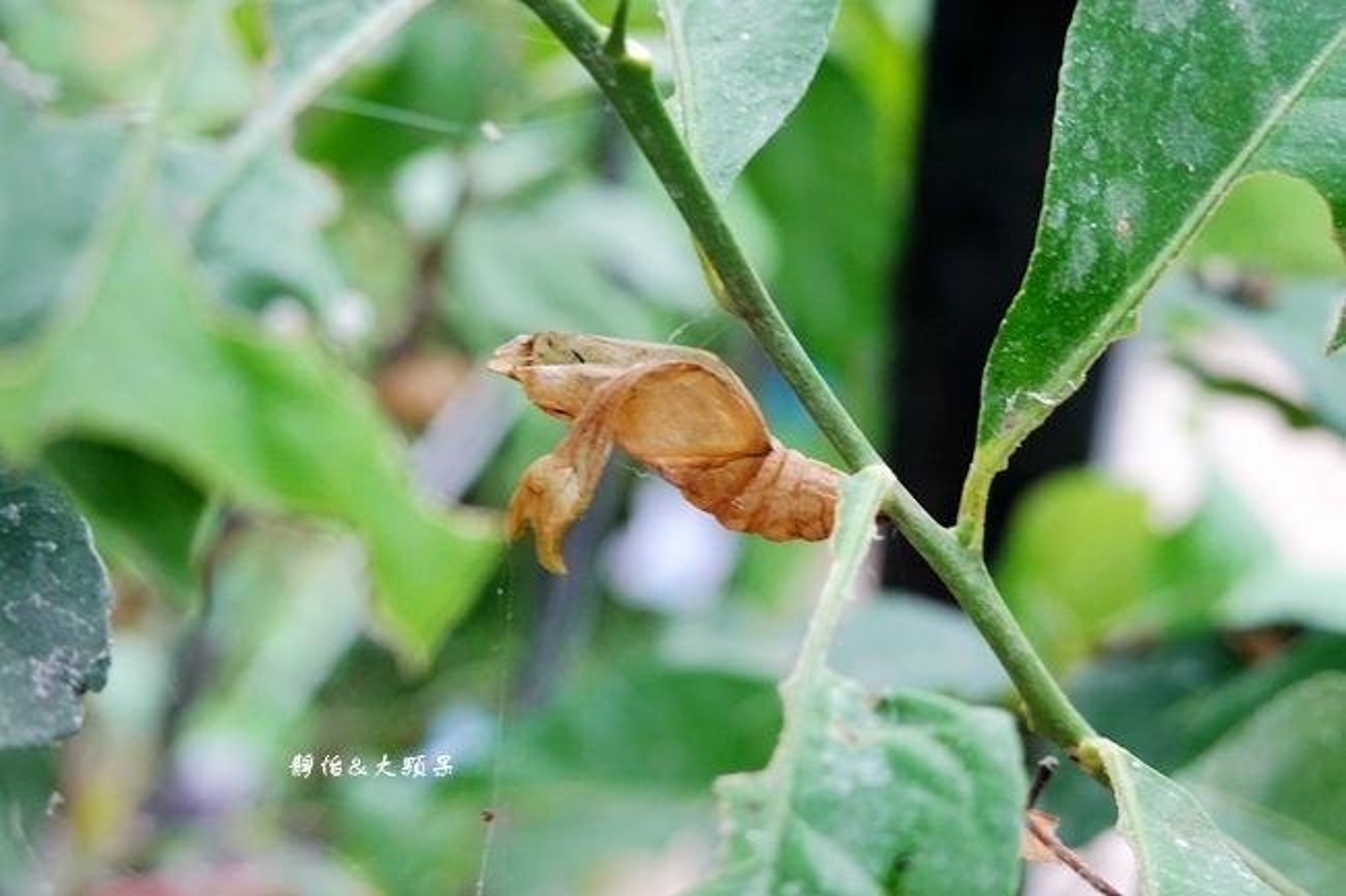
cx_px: 673
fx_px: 2579
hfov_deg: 29.3
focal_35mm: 69
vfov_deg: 19.7
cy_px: 448
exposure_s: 1/40
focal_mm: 25.34
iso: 800
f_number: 4
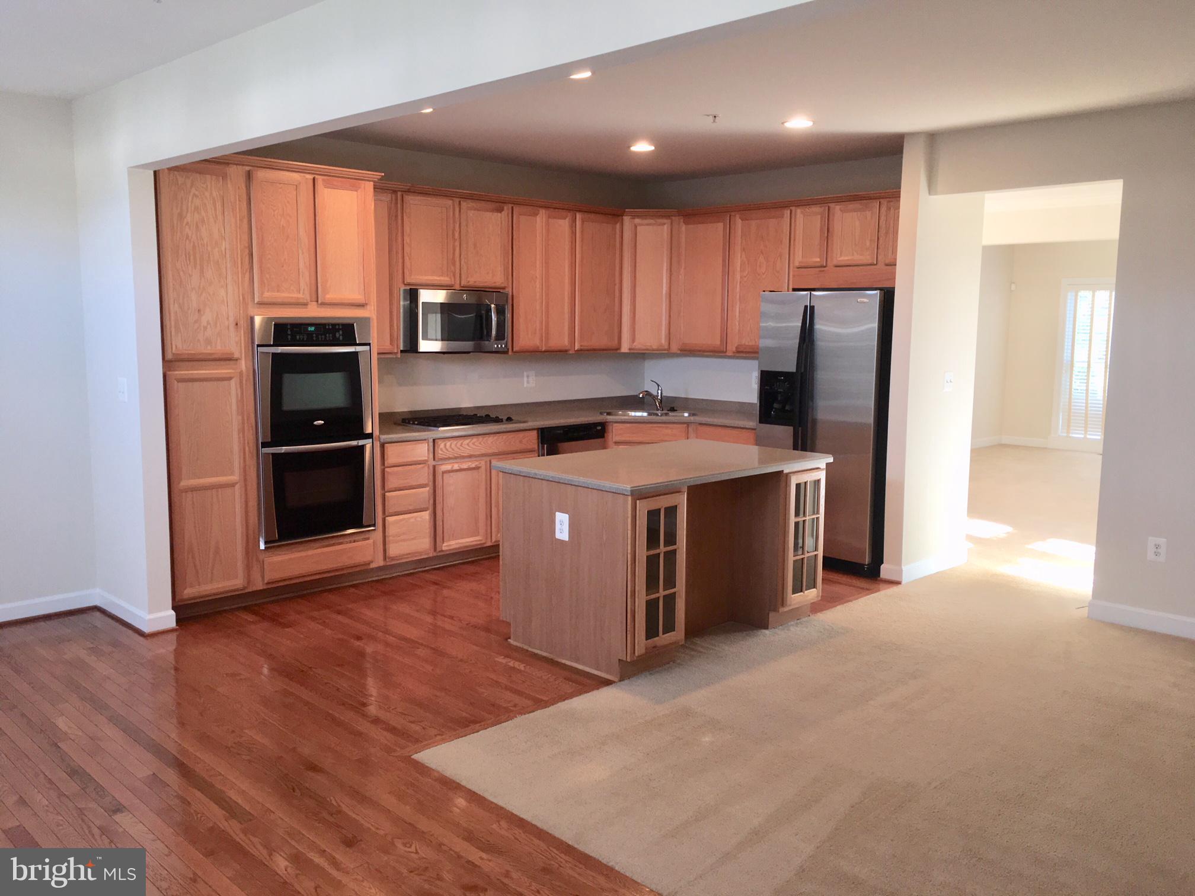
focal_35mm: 29
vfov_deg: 48.2
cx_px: 598
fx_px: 1001
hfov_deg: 61.7
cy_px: 448
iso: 25
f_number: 2.2
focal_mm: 4.15
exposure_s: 1/36
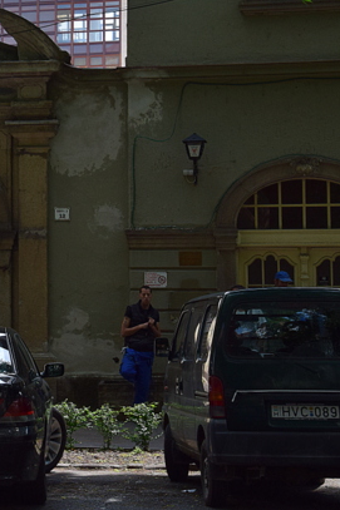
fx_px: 1758
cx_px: -109
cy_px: 190
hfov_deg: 10.8
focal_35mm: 124
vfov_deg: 16.5
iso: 400
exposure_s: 1/250
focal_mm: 42
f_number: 10
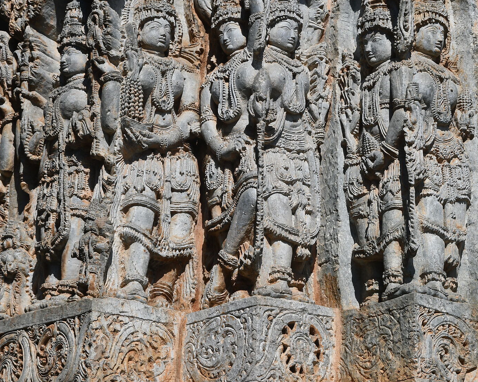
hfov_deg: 17.2
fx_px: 1556
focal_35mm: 110
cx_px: 415
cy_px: 129
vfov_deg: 14.0
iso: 125
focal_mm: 45
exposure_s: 1/400
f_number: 10
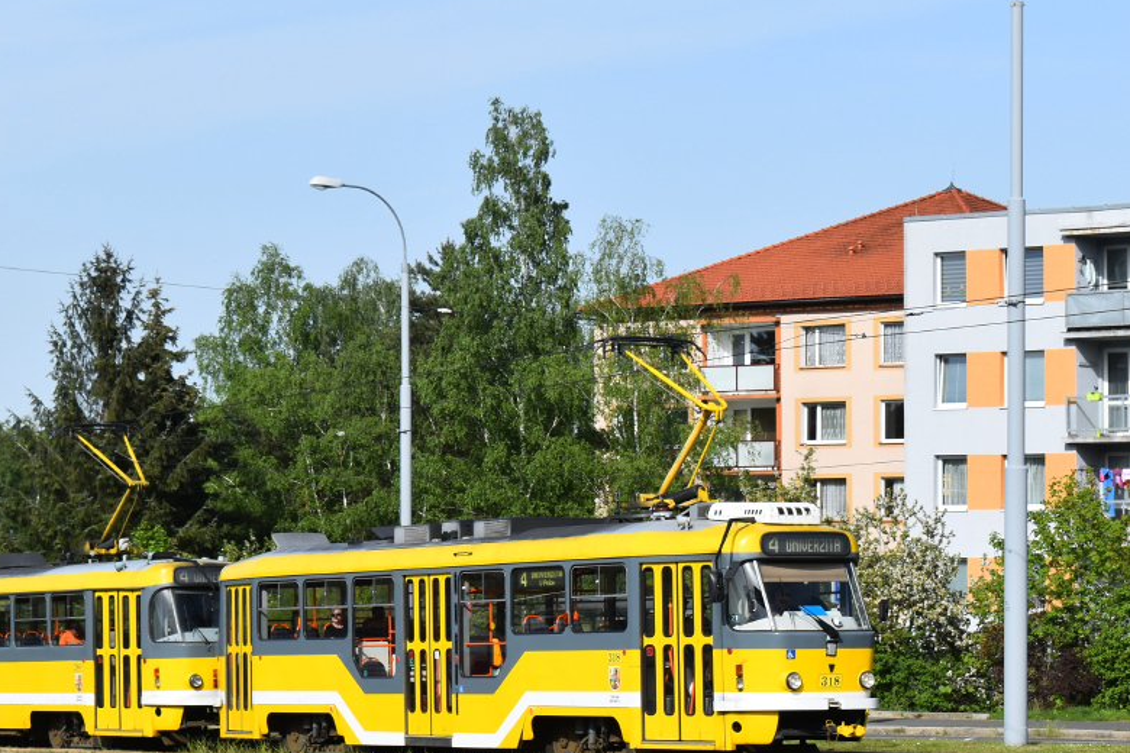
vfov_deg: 11.4
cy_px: 429
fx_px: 3766
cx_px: 417
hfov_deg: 17.0
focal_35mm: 120
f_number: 10
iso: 200
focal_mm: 48
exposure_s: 1/400
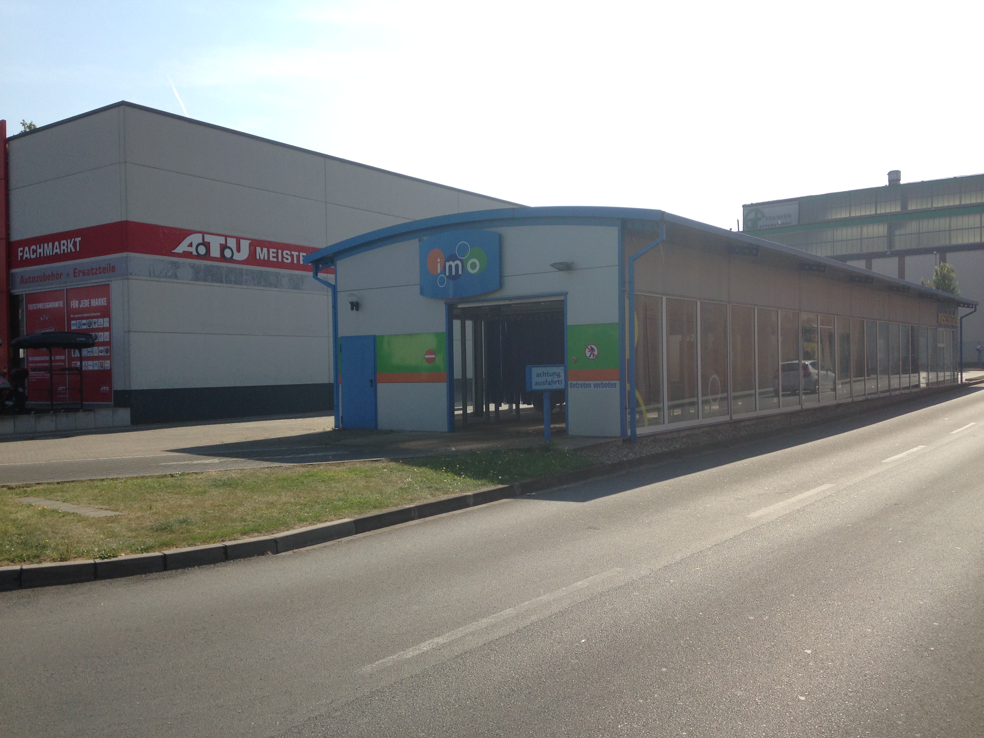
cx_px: 492
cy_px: 369
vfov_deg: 42.9
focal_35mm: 33
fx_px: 938
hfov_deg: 55.4
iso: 50
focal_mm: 4.12
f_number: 2.4
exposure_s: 1/1466
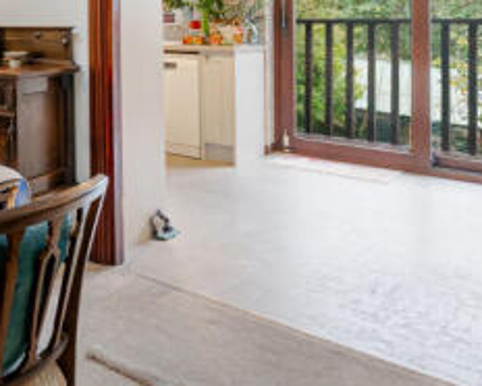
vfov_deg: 37.9
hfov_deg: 35.4
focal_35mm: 37
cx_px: -129
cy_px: 49
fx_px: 528
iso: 320
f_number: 8
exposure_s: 1/160
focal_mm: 14
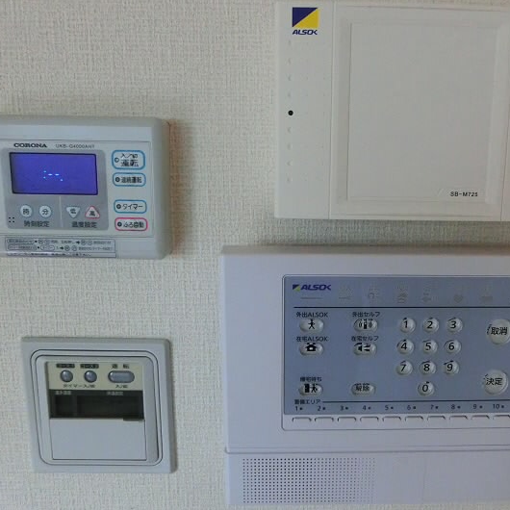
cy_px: 257
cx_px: 310
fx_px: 483
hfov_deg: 55.1
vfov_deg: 55.6
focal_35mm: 29
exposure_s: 1/500
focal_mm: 4.24
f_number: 3
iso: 800
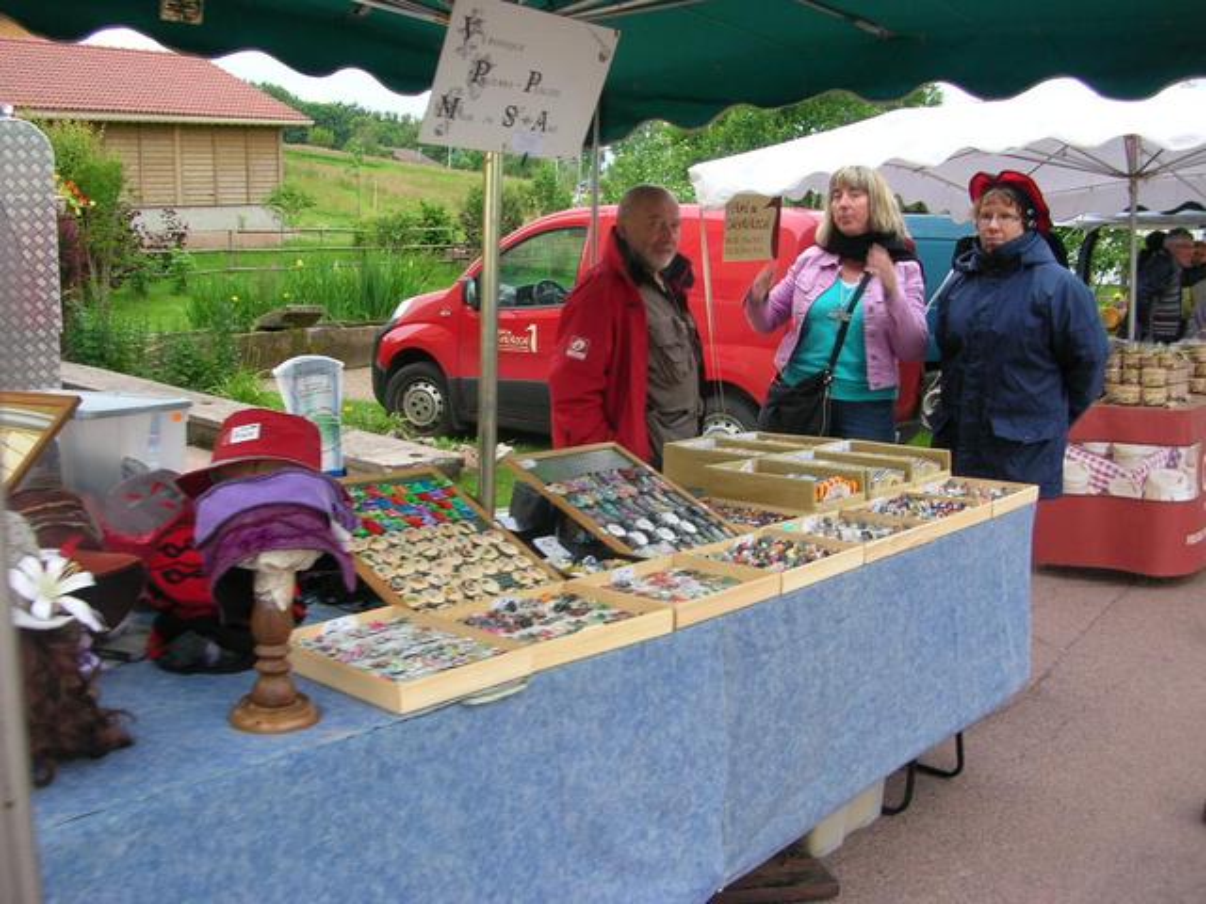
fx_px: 1219
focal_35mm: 35
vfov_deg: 40.7
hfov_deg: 52.6
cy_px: 452
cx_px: 603
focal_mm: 5.8
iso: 50
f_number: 2.8
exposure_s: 1/60.4
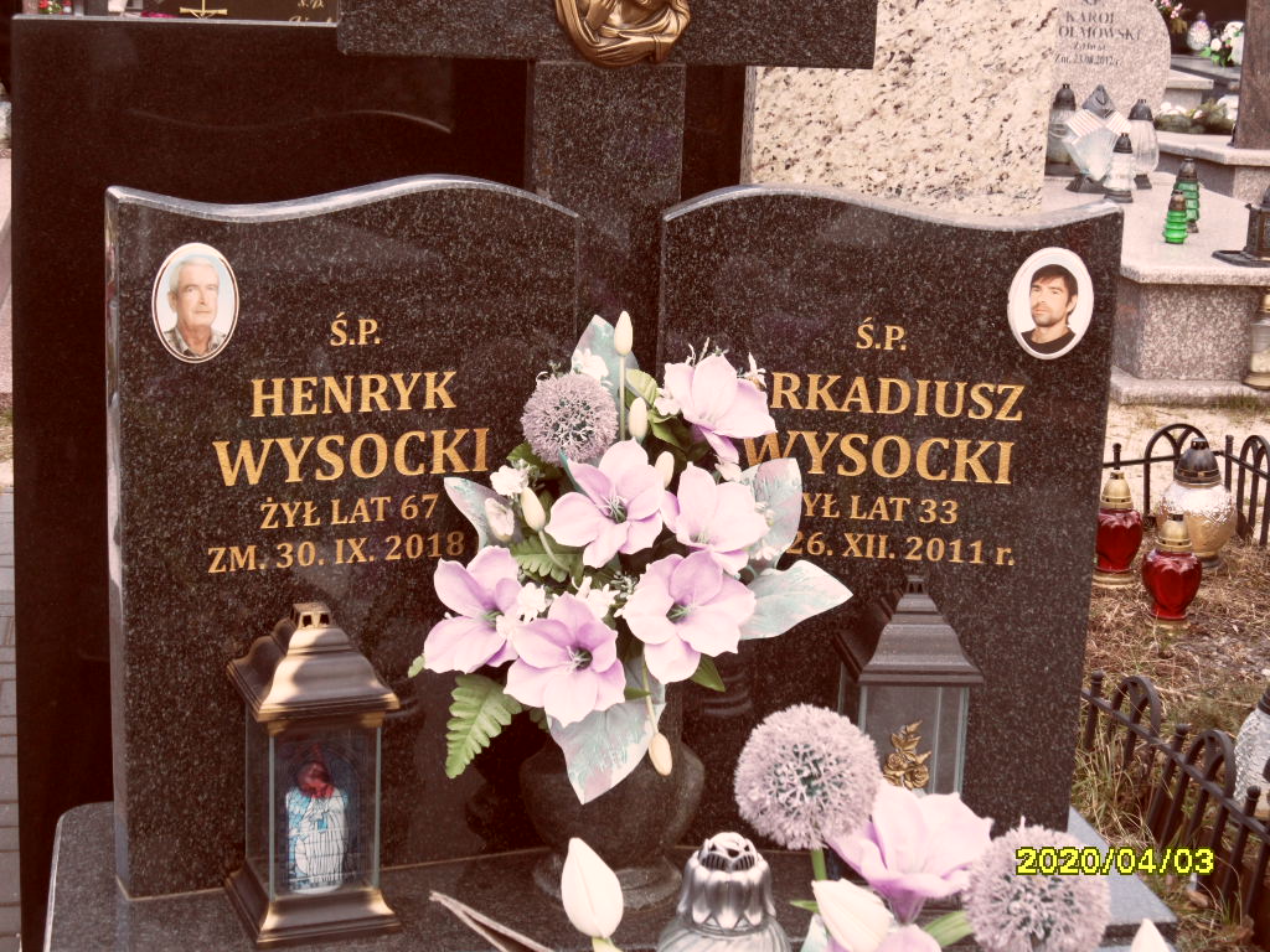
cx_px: 635
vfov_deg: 24.4
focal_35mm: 60
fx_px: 2201
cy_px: 476
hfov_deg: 32.2
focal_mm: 10.3
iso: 100
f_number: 4
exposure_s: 1/125
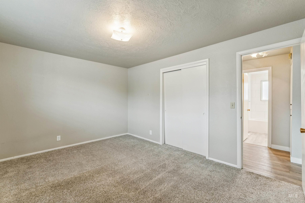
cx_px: 152
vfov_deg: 75.1
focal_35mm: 16
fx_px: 132
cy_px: 102
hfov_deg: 98.2
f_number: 13
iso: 400
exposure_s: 1/2.5
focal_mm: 15.6
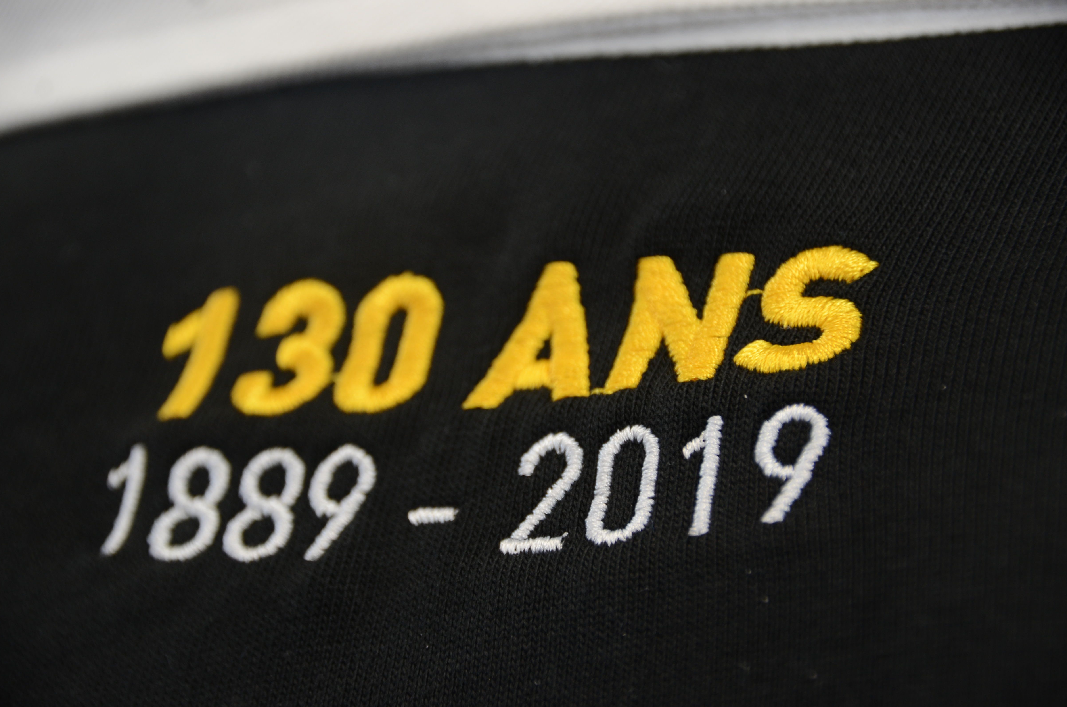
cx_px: 528
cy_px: 354
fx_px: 5665
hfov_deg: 10.8
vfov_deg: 7.1
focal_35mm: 192
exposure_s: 1/40
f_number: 6
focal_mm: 125
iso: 400
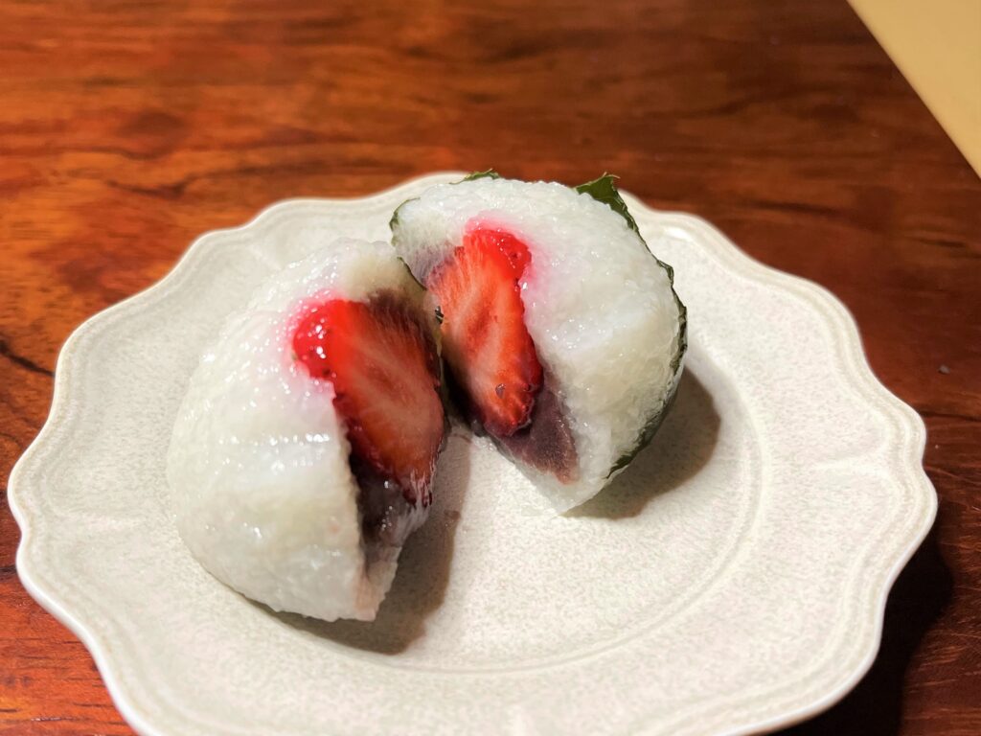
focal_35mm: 26
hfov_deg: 67.3
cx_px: 490
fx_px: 737
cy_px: 368
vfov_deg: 53.1
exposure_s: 1/60
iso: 250
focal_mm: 5.1
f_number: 1.6
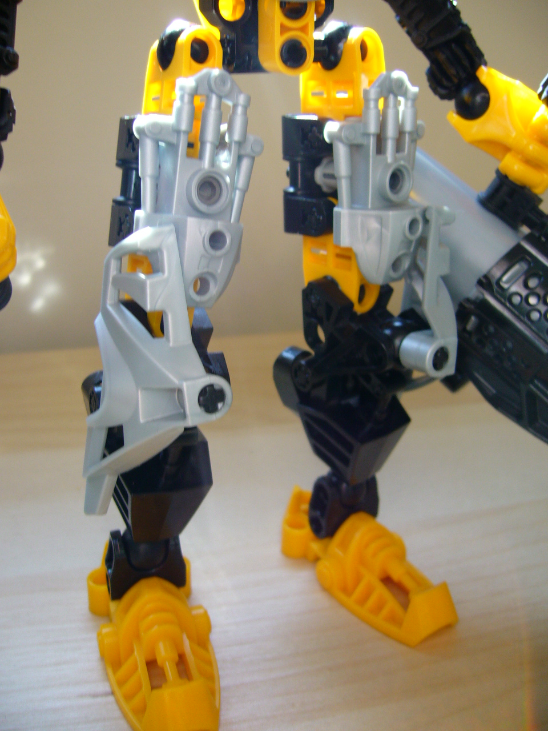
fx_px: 739
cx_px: 274
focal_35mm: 35
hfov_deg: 40.7
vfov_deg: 52.6
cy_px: 366
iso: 100
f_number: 2.8
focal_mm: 5.8
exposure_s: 1/80
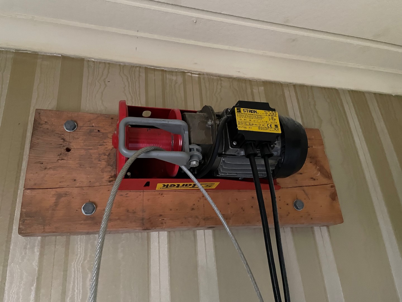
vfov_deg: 53.1
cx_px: 201
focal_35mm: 26
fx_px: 302
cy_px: 151
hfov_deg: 67.3
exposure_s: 1/30
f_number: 1.6
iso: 1000
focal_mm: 4.2
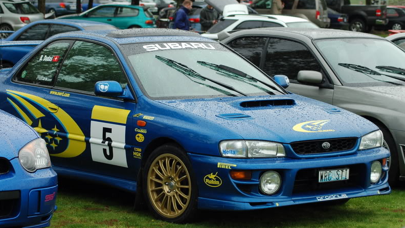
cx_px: 201
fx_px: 1192
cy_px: 96
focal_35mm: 111
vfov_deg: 10.9
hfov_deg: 19.3
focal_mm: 70
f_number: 5.6
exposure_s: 1/500
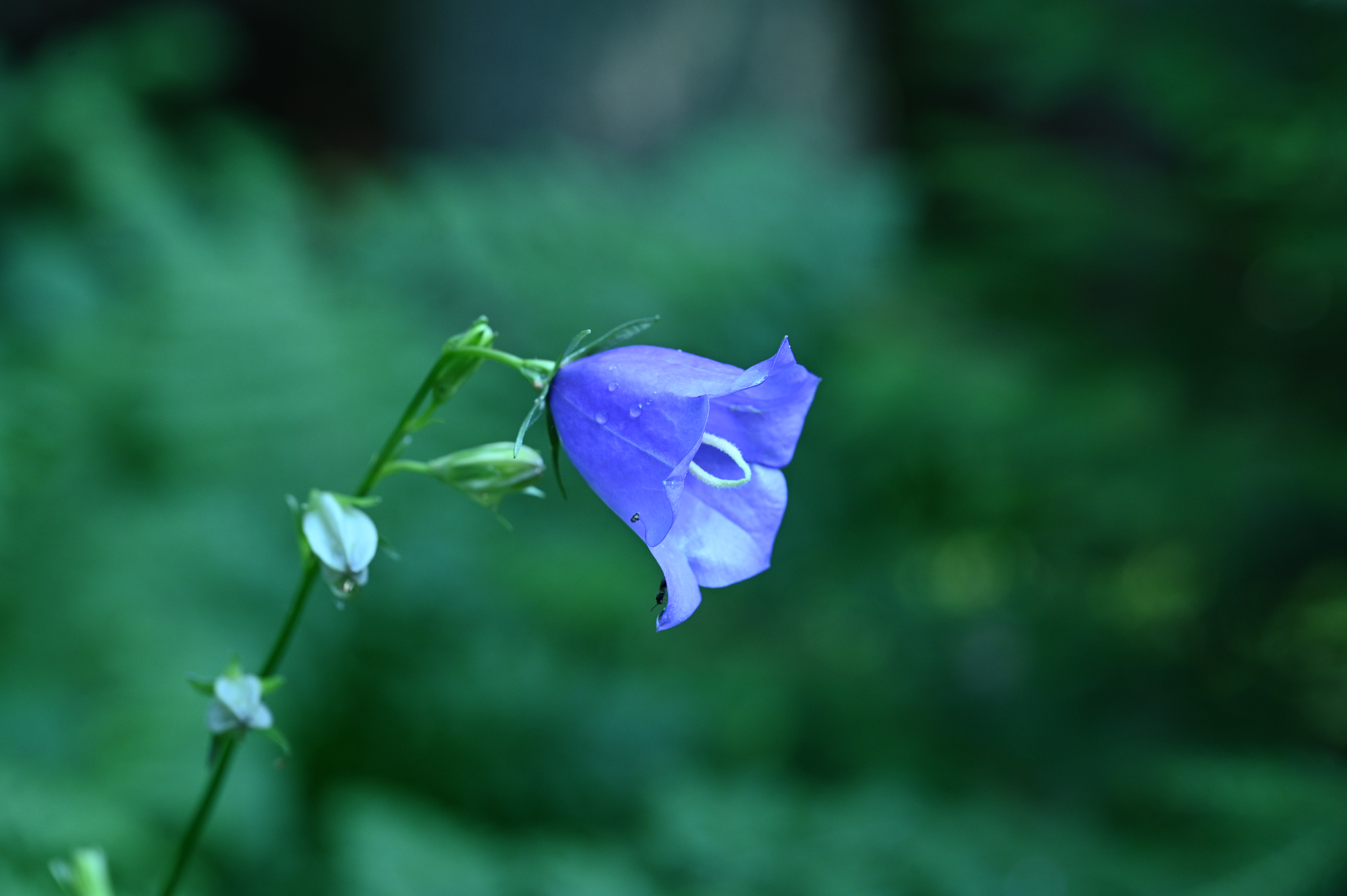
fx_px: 4487
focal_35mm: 120
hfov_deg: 17.1
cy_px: 448
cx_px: 674
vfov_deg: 11.4
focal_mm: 120
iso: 800
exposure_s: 1/100
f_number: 9
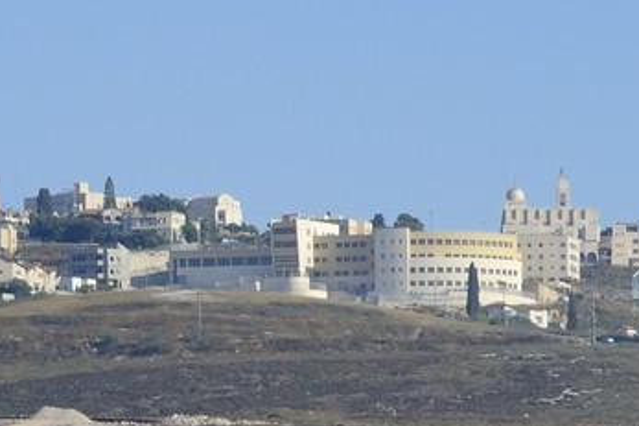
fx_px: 9172
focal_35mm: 517
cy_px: 861
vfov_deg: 2.6
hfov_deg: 3.9
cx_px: 1429
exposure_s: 1/320
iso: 200
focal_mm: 112
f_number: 10
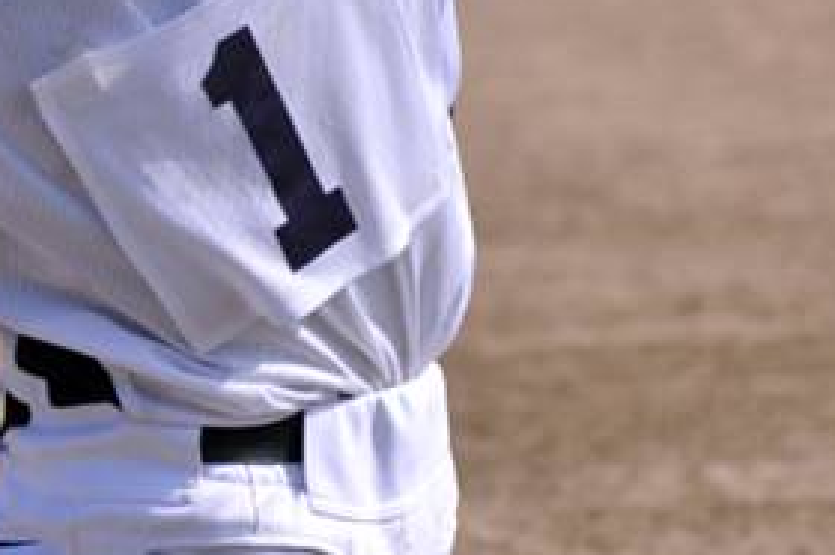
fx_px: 16389
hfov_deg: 2.9
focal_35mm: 707
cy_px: 249
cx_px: -125
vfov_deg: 1.9
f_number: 5
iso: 200
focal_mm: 165
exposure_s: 1/1250
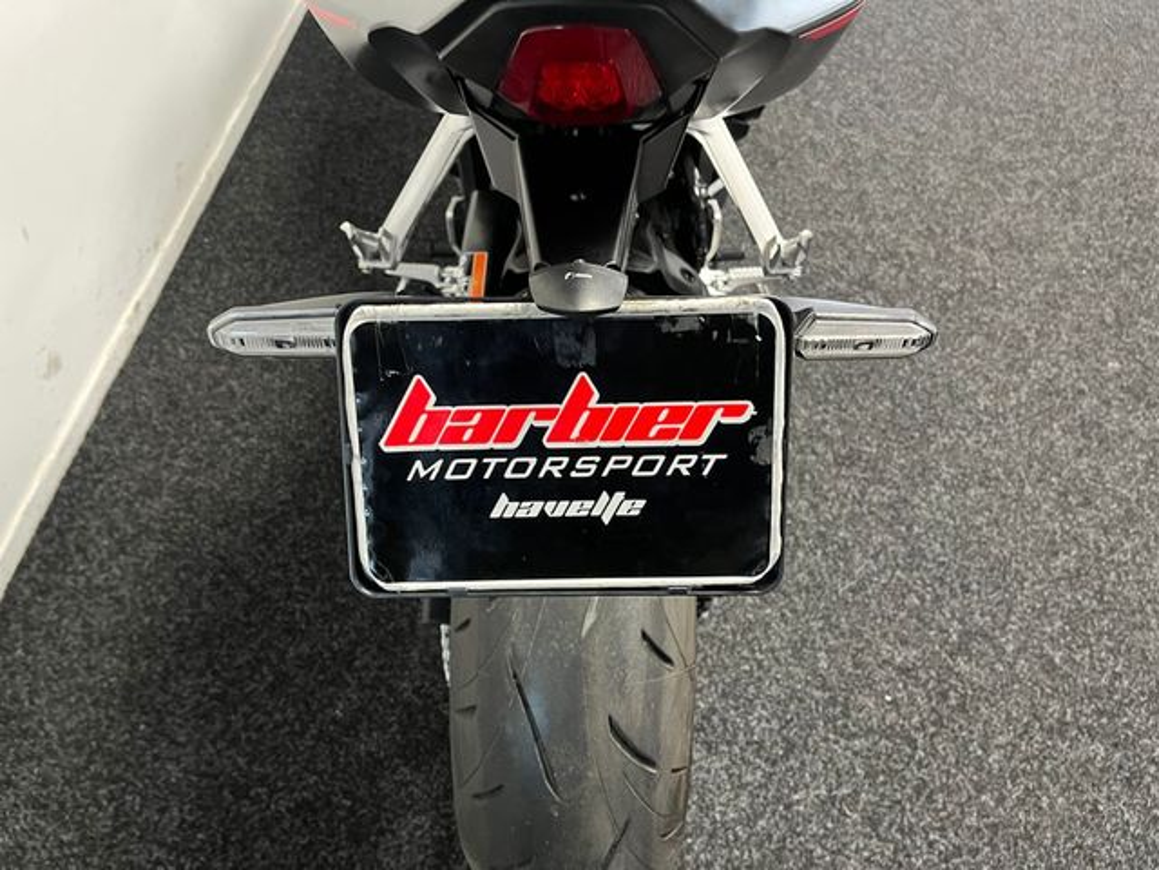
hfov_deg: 67.3
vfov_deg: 53.1
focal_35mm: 26
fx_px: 871
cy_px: 435
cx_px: 580
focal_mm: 5.1
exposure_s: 1/33
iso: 400
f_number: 1.6
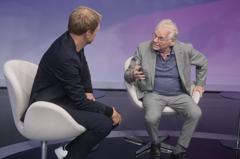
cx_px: 120
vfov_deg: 29.8
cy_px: 80
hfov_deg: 43.6
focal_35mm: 45
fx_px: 300
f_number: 2.2
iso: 640
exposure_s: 1/250
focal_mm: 30
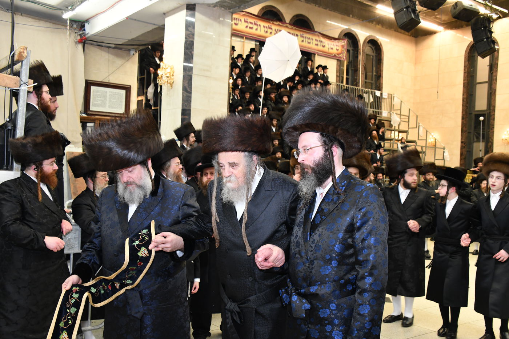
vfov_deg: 35.0
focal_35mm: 38
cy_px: 170
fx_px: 537
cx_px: 254
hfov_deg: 50.7
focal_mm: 38
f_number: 9
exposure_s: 1/60
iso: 2800
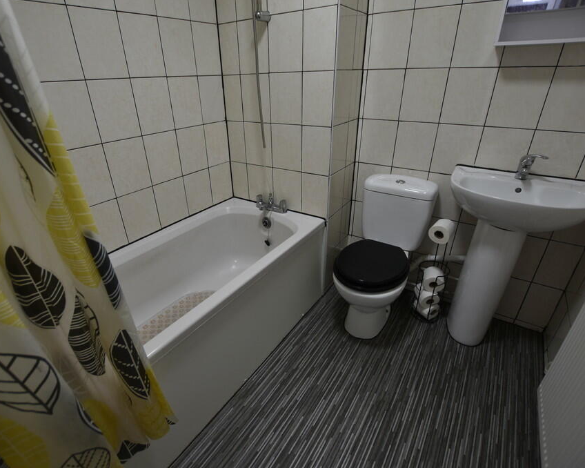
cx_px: 267
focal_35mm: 17
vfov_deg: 77.0
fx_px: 294
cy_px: 234
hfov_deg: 89.4
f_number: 3.5
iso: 100
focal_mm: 10
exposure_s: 1/20
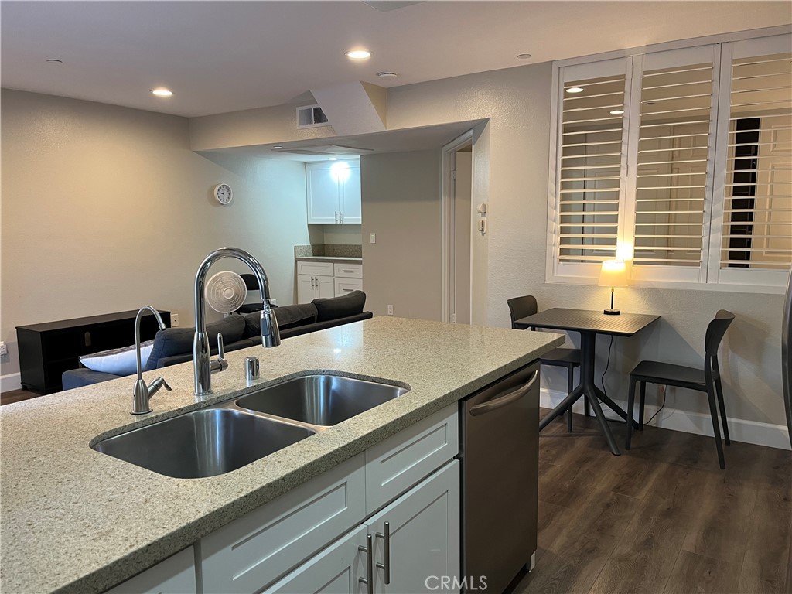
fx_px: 595
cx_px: 396
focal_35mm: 26
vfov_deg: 53.1
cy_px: 297
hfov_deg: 67.3
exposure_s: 1/60
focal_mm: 5.1
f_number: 1.6
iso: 125
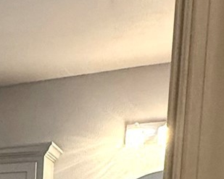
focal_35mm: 85
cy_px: 310
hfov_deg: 18.8
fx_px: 563
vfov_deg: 15.7
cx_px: -144
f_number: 2.2
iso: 320
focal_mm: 2.22
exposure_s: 1/60
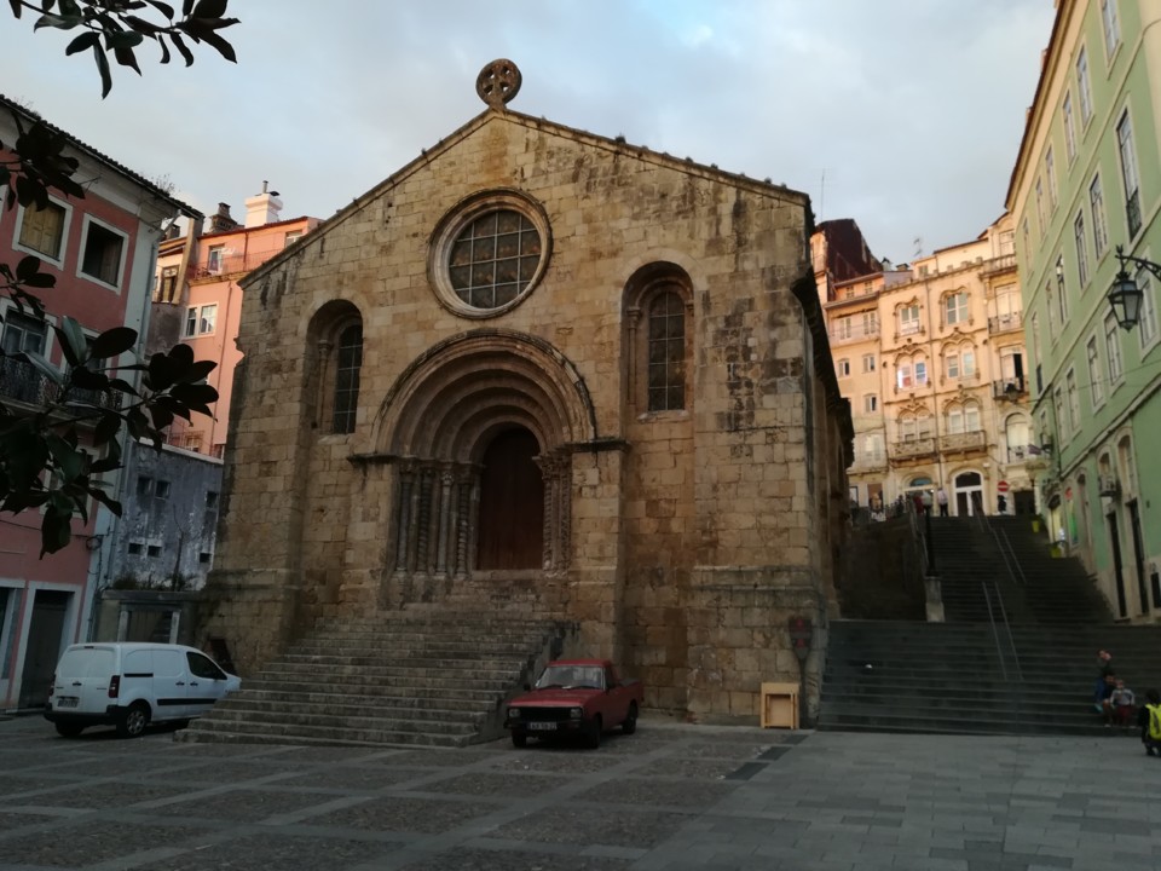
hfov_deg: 67.3
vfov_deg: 53.1
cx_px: 580
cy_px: 436
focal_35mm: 26
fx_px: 872
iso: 64
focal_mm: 3.83
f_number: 2.2
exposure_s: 1/50
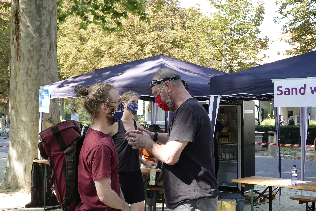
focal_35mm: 57
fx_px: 500
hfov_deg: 35.1
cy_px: 106
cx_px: 158
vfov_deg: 23.8
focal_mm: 21.12
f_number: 4
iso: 125
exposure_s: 1/100
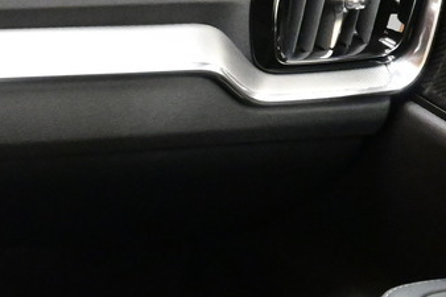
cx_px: -520
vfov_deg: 11.6
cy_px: 385
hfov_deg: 14.1
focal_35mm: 115
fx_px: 1424
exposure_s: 1/20
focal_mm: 16
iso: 5000
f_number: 5.6
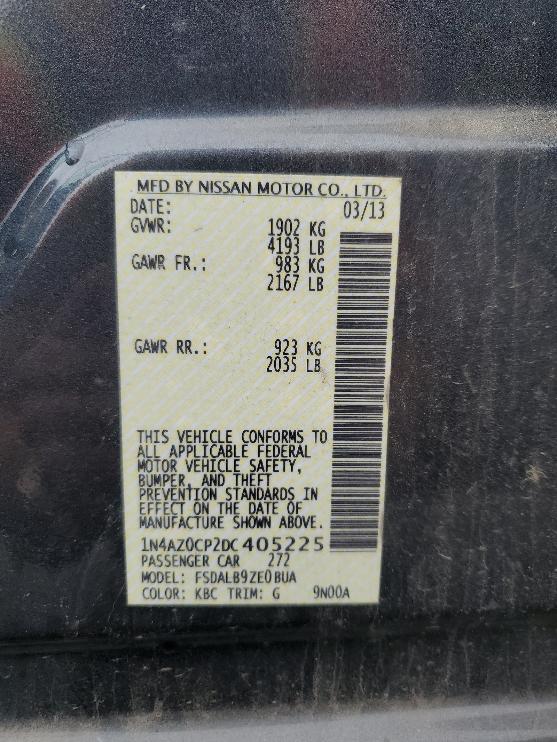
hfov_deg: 53.1
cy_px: 371
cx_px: 278
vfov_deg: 67.3
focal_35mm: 26
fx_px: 558
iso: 50
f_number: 1.5
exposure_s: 1/526
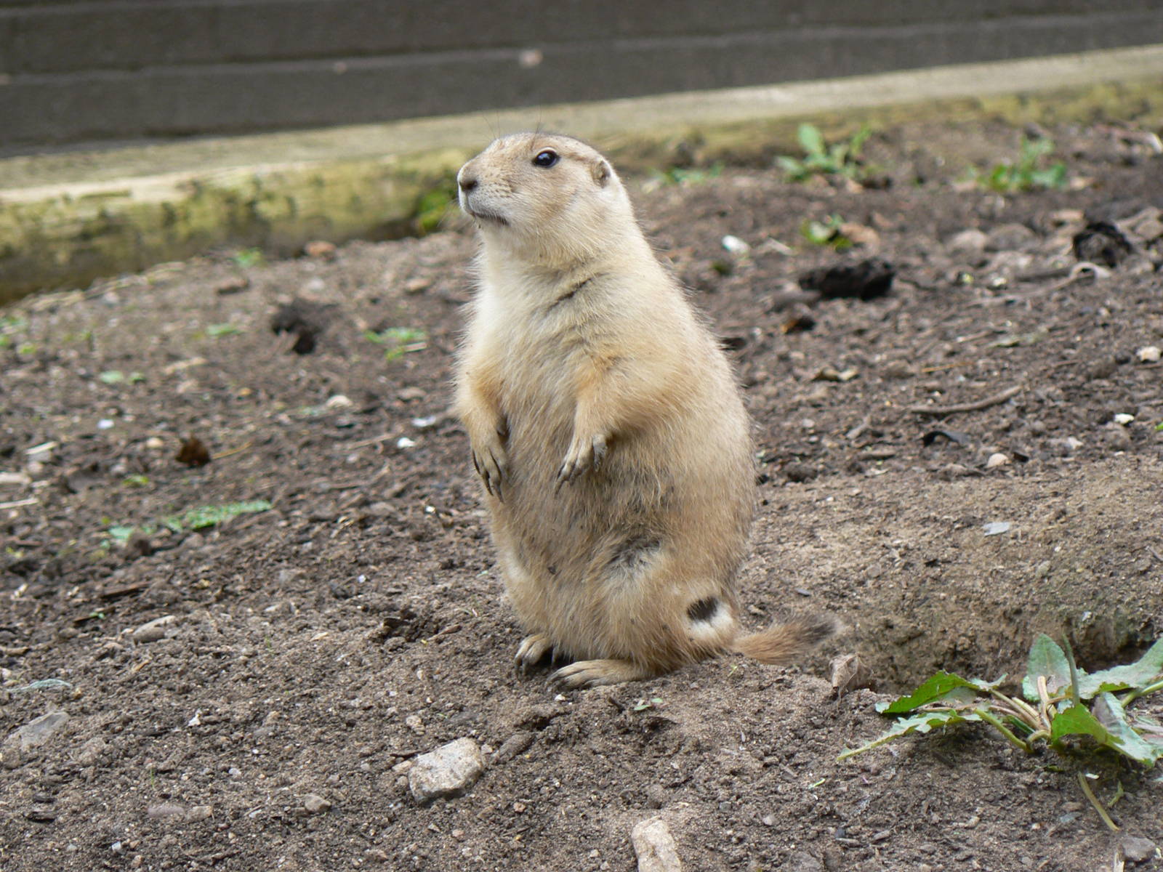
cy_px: 436
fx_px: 7358
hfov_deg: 9.0
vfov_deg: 6.8
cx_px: 582
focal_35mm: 219
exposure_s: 1/60
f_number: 4
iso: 80
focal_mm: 36.5
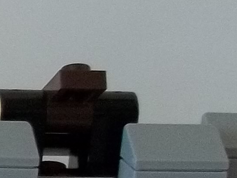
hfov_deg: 6.9
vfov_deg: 5.7
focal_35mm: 260
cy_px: 230
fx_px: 1780
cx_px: -436
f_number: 3.3
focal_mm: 5.9
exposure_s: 1/30
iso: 114
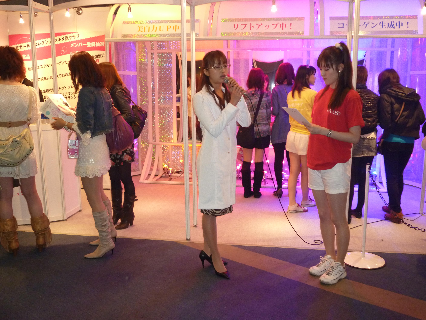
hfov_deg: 55.4
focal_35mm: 33
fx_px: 406
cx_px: 213
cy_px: 160
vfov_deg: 42.9
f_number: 3.2
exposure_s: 1/30
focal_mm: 5.9
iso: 250
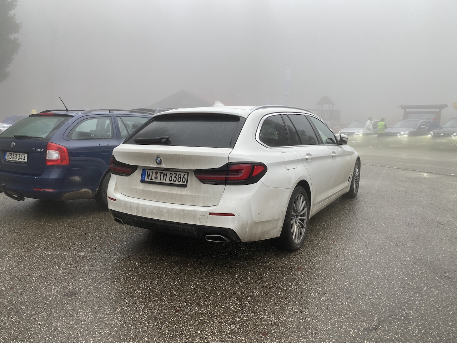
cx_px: 228
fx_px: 343
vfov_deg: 53.1
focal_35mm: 26
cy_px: 172
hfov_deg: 67.3
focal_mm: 4.25
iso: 64
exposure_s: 1/122
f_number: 1.8
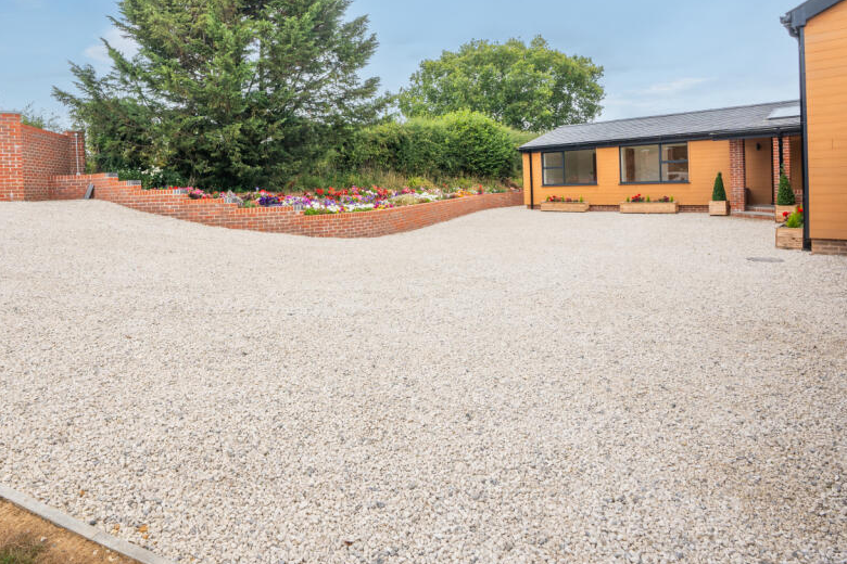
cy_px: 200
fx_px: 494
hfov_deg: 80.7
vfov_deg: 58.5
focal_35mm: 21
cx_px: 363
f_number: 11
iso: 200
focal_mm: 16
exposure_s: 1/80
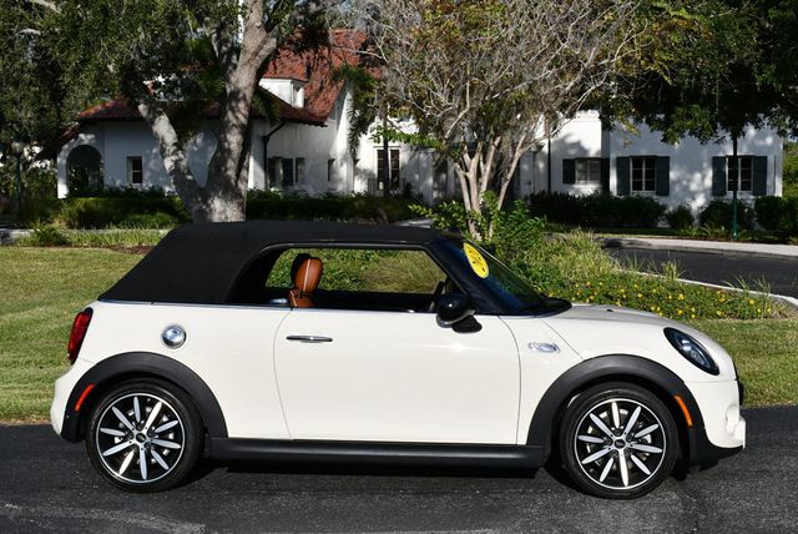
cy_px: 267
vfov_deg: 23.4
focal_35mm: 58
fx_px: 1287
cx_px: 399
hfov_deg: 34.5
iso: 100
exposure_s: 1/400
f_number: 10
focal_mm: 29
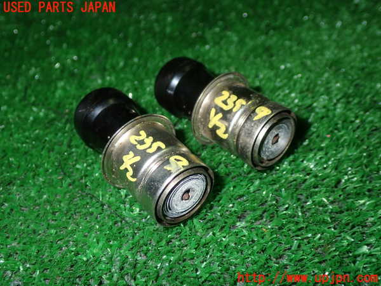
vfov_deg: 35.1
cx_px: 190
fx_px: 451
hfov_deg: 45.8
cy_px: 143
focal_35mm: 41
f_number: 8
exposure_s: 1/40
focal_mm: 7.31
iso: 200
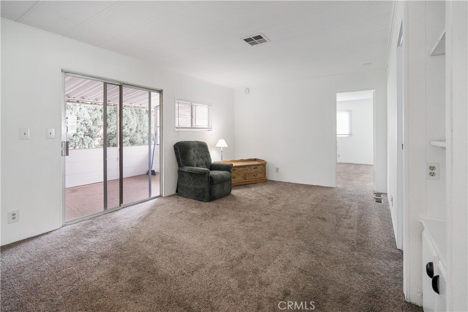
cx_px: 234
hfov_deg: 96.7
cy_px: 156
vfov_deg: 73.8
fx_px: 208
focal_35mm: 16
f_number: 4
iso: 2500
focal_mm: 16
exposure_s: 1/100
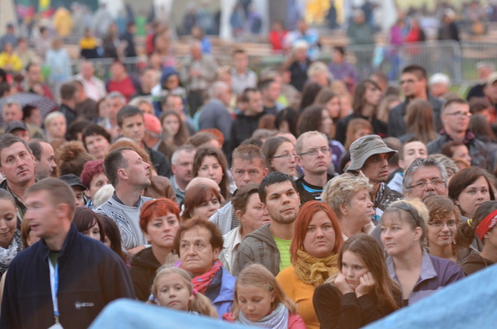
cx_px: 248
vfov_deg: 6.5
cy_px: 164
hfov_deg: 9.8
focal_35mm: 210
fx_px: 2893
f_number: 2.8
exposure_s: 1/20
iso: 1600
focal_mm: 140
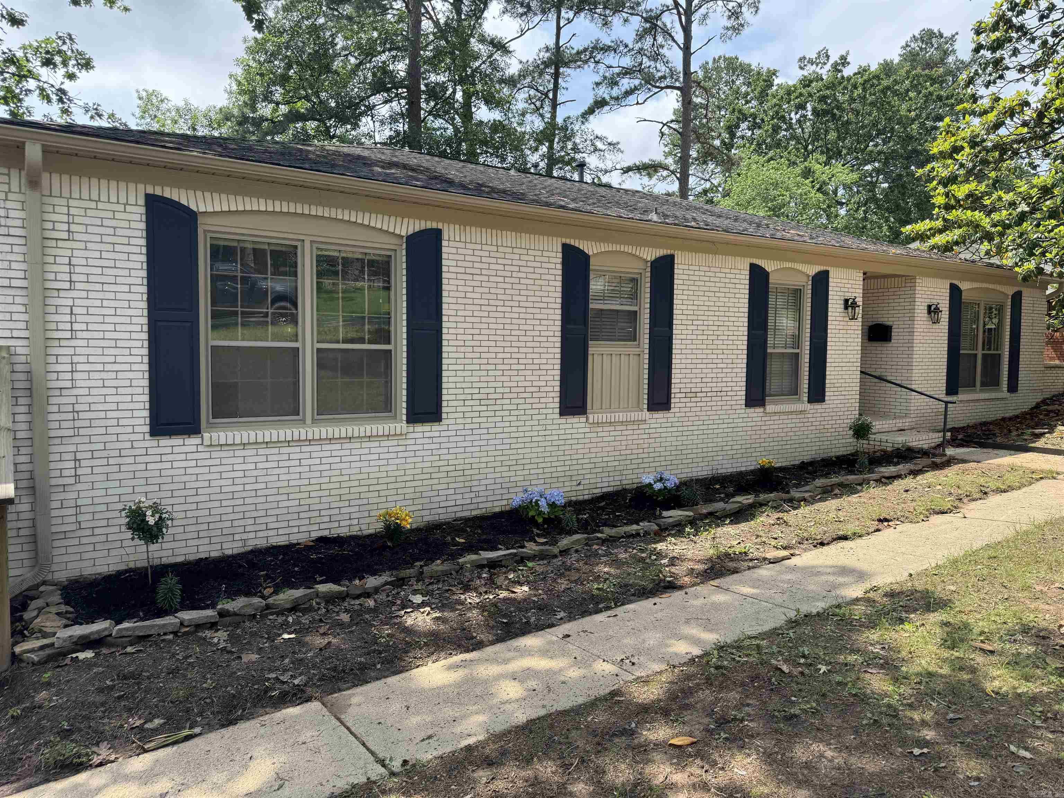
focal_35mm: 24
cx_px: 532
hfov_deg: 71.6
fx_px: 738
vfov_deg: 56.8
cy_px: 399
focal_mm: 6.76
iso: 80
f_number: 1.78
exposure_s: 1/1059
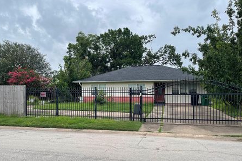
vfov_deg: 44.8
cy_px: 94
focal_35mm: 29
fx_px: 195
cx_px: 110
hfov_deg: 63.5
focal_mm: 5.1
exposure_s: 1/1767
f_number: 1.6
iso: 32
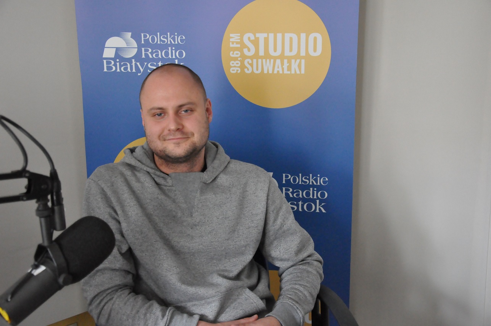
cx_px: 246
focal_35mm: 48
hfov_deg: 41.2
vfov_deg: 28.0
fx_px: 654
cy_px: 163
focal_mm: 32
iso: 3200
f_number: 4.5
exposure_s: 1/80
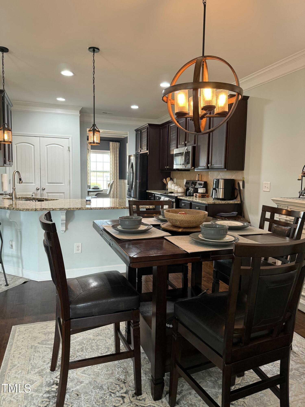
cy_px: 204
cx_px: 152
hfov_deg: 56.8
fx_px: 282
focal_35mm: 24
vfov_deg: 71.6
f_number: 1.78
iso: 200
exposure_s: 1/60
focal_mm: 6.76
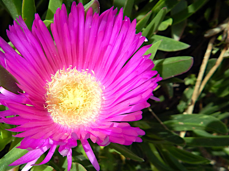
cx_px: 57
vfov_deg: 40.3
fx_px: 231
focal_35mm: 35
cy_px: 110
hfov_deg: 50.4
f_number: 6
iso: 125
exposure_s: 1/400
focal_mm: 4
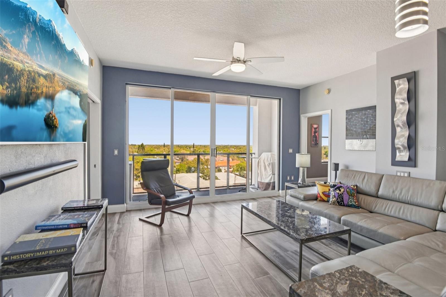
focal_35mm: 16
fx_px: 198
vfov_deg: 73.7
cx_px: 223
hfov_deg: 96.7
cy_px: 148
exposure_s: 1/250
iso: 400
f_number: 8
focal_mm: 16
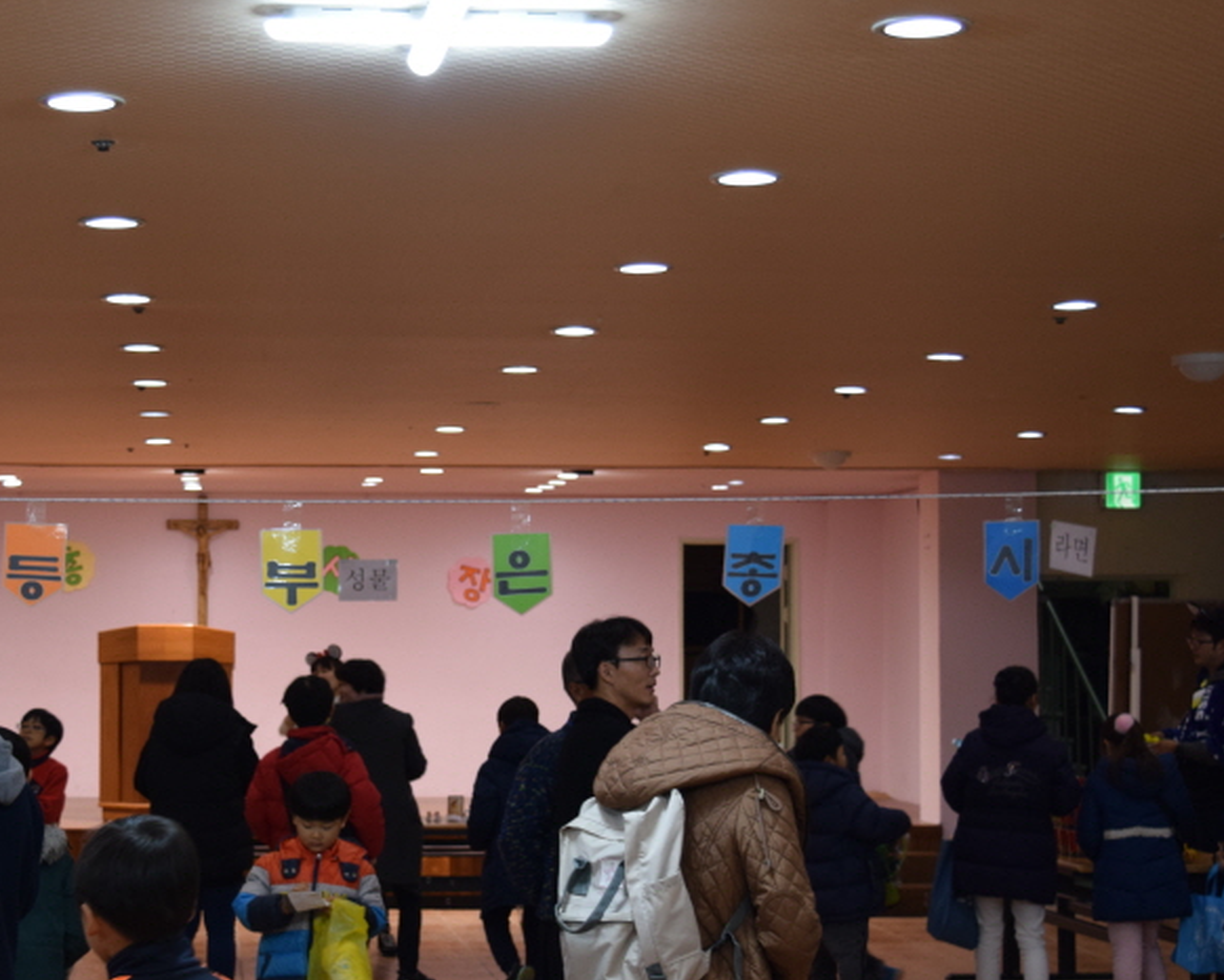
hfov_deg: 25.5
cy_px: 528
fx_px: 2682
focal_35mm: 74
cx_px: 389
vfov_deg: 20.7
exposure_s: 1/60
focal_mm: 34
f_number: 4.5
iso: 640
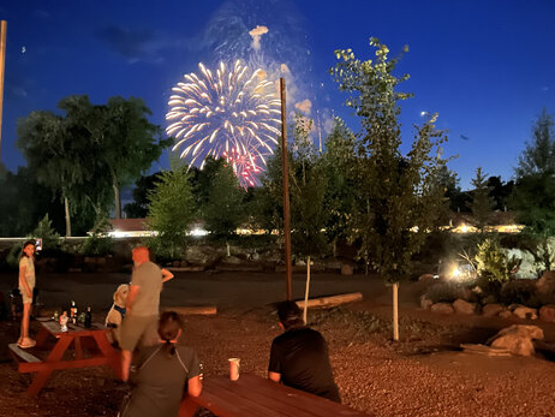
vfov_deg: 39.5
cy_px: 167
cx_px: 238
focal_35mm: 36
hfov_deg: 51.2
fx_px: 577
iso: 3200
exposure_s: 1/5
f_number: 1.5
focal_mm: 5.7
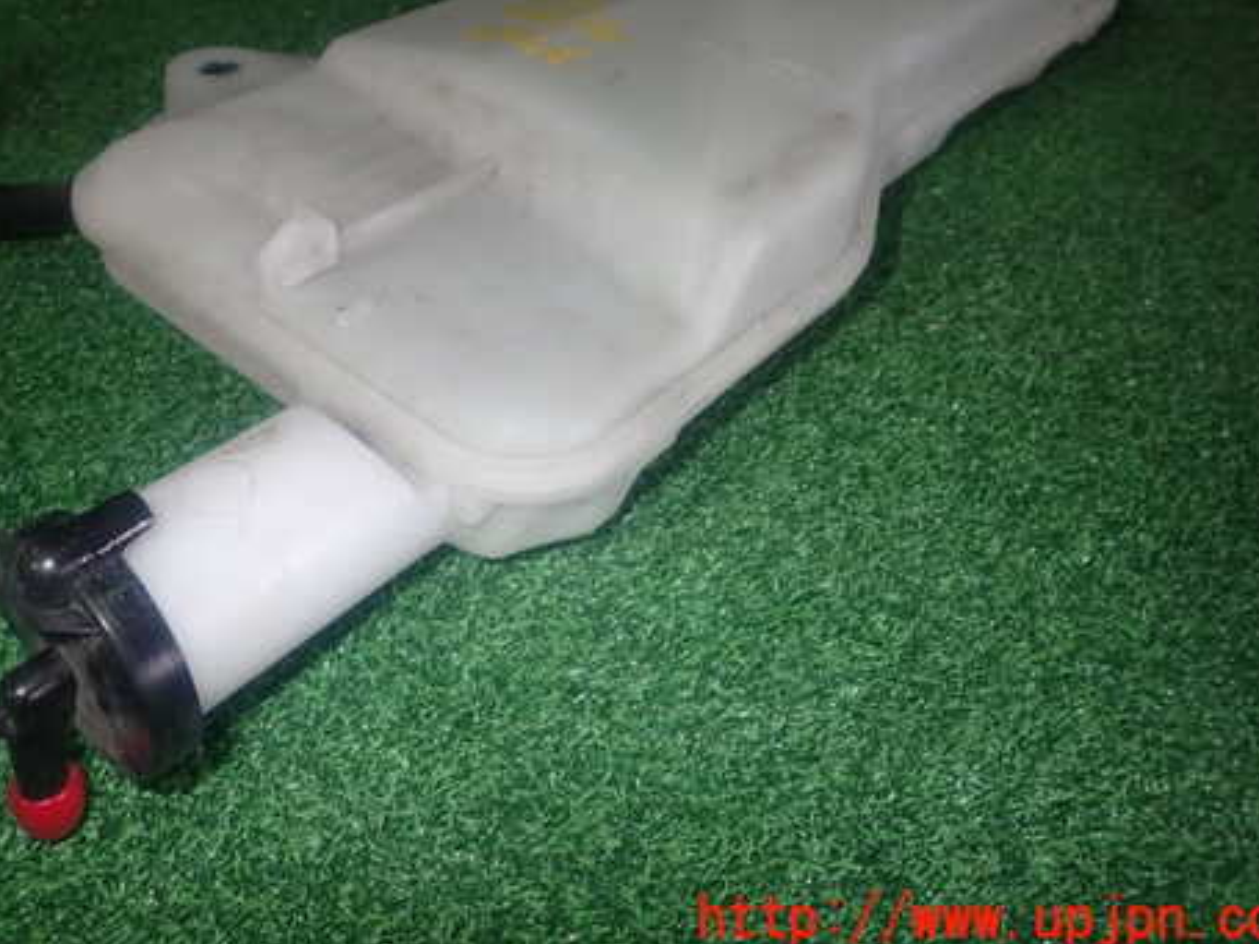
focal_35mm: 33
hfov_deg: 54.9
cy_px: 332
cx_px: 493
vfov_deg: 42.5
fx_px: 1200
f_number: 5.6
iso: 200
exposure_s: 1/30
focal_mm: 4.5
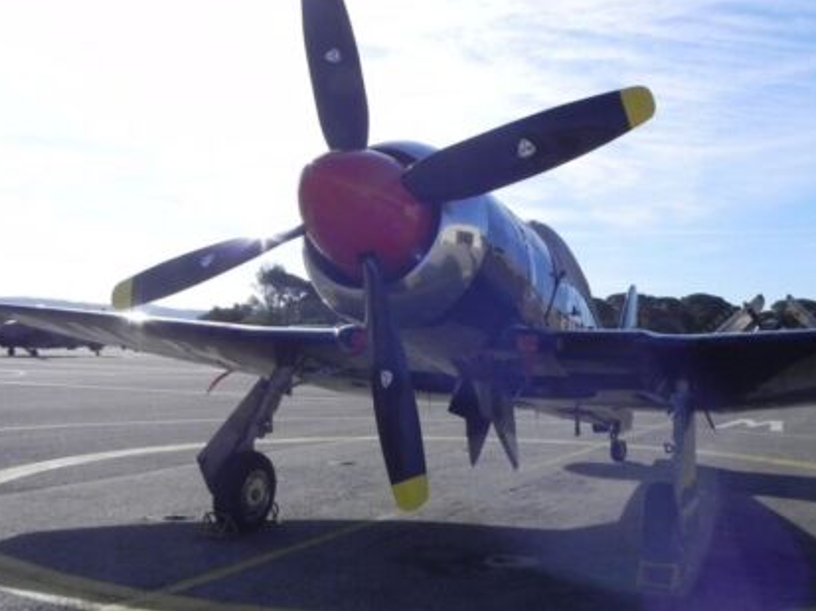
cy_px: 317
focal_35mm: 40
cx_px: 450
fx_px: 942
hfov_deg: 46.8
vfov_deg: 35.9
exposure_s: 1/481
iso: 160
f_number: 7.1
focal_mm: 5.9
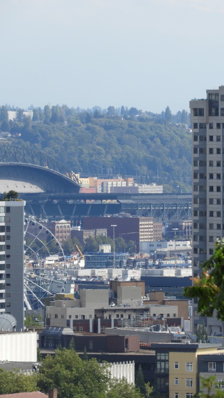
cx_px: 206
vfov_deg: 3.7
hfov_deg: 2.1
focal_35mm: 583
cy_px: 199
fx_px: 6158
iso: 100
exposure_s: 1/400
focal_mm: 71.7
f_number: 5.6
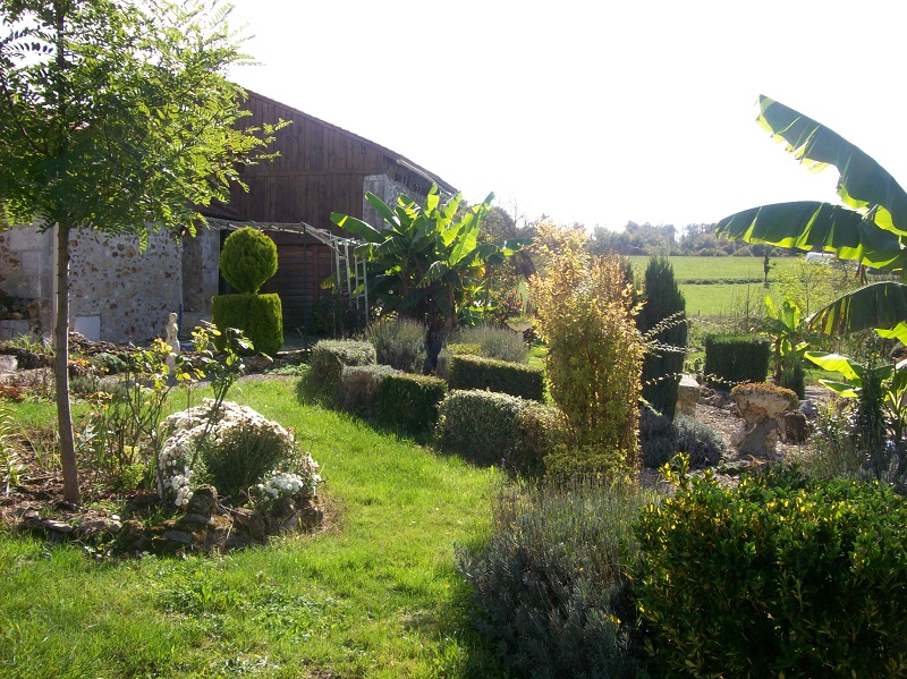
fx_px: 943
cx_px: 454
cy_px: 340
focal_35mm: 36
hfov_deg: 51.4
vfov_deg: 39.6
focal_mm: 6
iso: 80
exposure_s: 1/315
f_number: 4.8
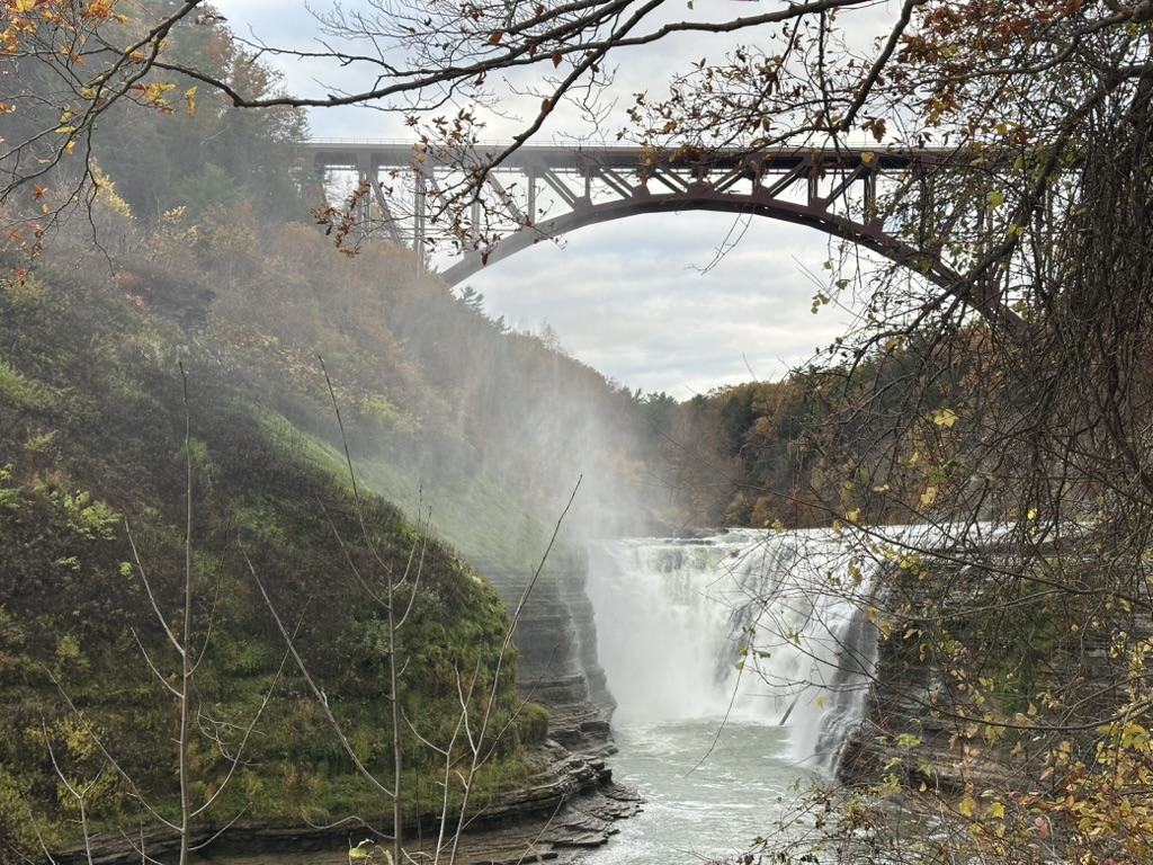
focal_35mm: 48
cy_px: 432
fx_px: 1599
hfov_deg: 39.7
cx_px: 576
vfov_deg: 30.3
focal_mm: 6.86
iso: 40
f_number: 1.78
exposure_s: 1/122
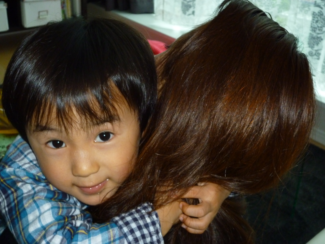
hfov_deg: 38.2
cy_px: 122
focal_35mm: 50
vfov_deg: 29.1
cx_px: 162
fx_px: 469
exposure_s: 1/160
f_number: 4
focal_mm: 8.9
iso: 400
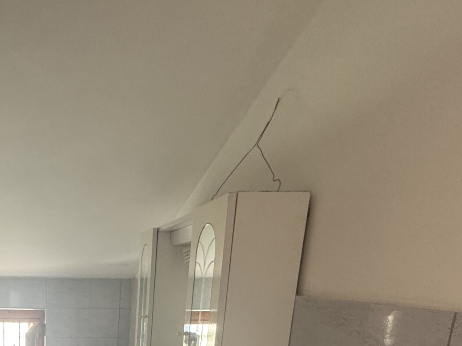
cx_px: 43
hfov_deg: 48.1
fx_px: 454
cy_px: 385
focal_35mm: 34
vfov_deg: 35.4
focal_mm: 2.22
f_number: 2.2
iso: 320
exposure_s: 1/87
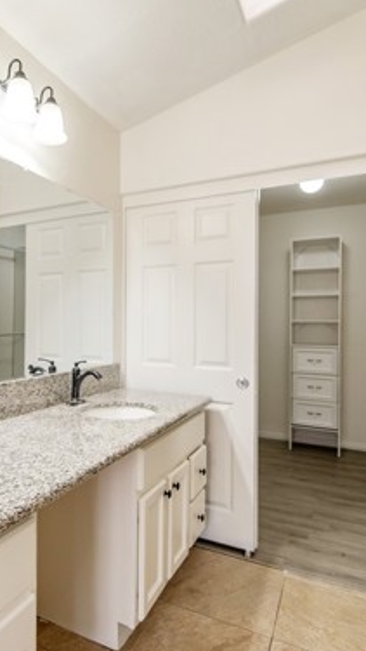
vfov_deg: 74.0
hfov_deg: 43.7
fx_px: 431
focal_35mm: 25
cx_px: 71
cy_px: 325
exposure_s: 1/200
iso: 400
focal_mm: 14
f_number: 2.8
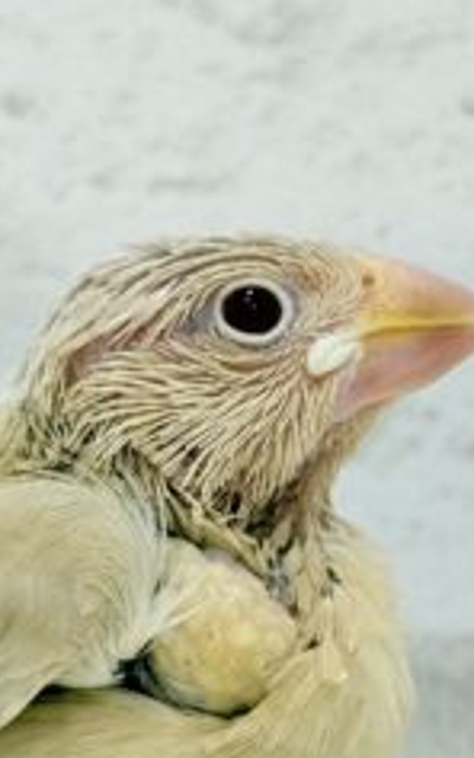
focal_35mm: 149
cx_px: 51
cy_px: 525
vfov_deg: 14.0
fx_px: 3082
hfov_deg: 8.8
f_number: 1.6
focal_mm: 5.96
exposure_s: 1/50
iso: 40
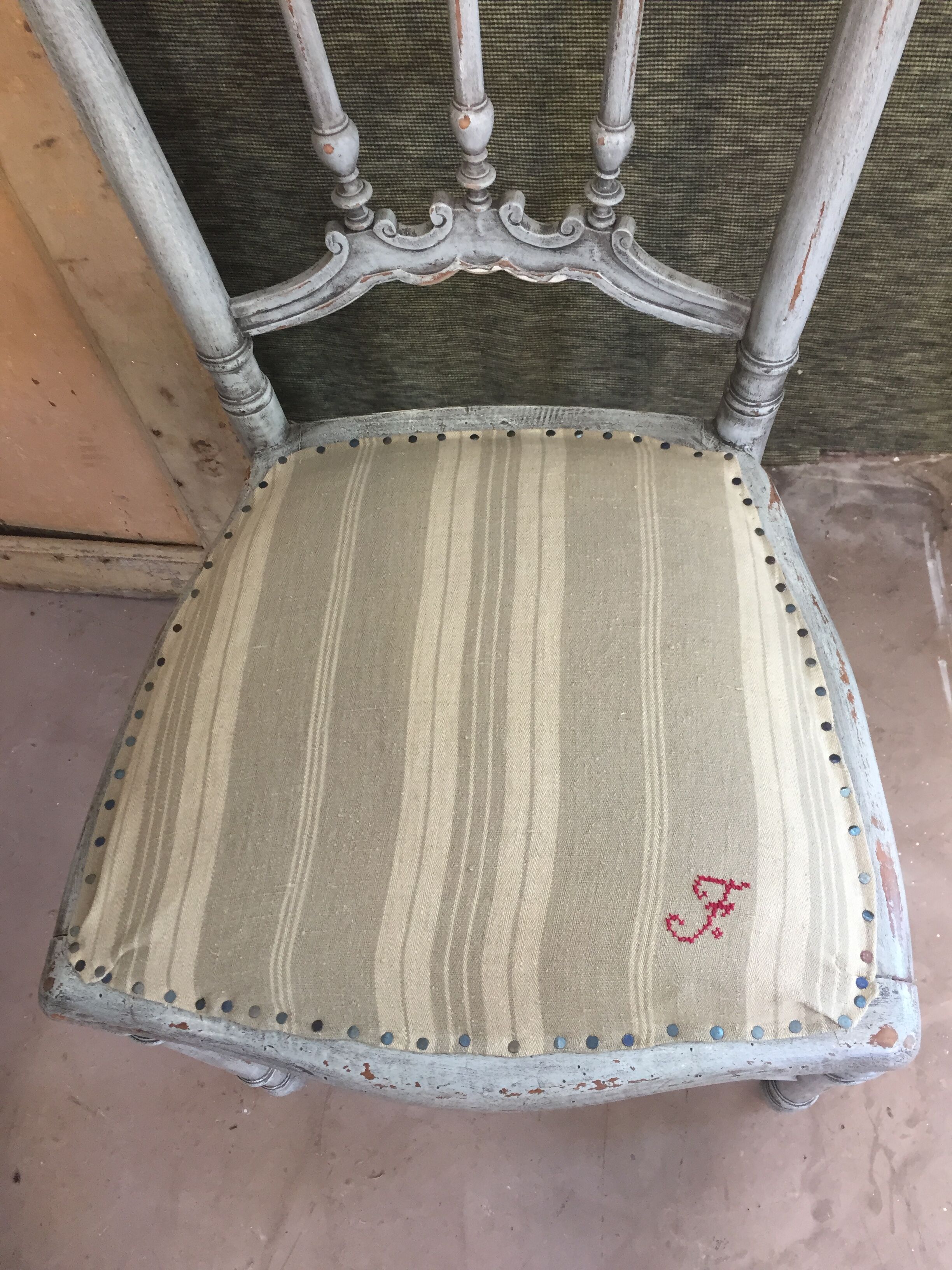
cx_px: 476
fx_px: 1063
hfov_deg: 48.2
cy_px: 635
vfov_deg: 61.7
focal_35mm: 29
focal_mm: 4.15
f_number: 2.2
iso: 125
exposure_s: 1/33
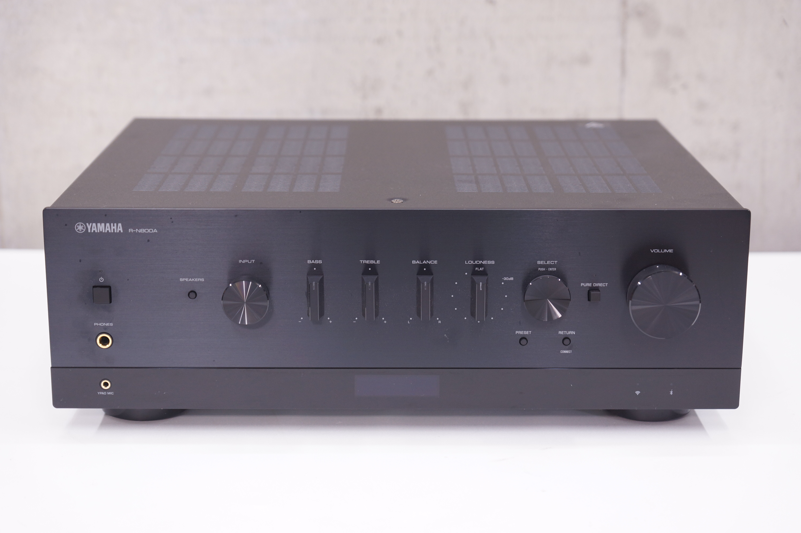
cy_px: 266
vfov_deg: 18.1
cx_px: 400
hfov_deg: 27.0
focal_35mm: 75
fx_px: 1667
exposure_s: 1/50
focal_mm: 50
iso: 200
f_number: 3.5
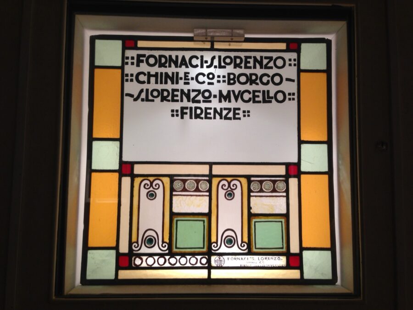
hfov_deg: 55.4
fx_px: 394
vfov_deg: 42.9
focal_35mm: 33
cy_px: 155
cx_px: 206
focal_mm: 4.12
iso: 64
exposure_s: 1/30
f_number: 2.4
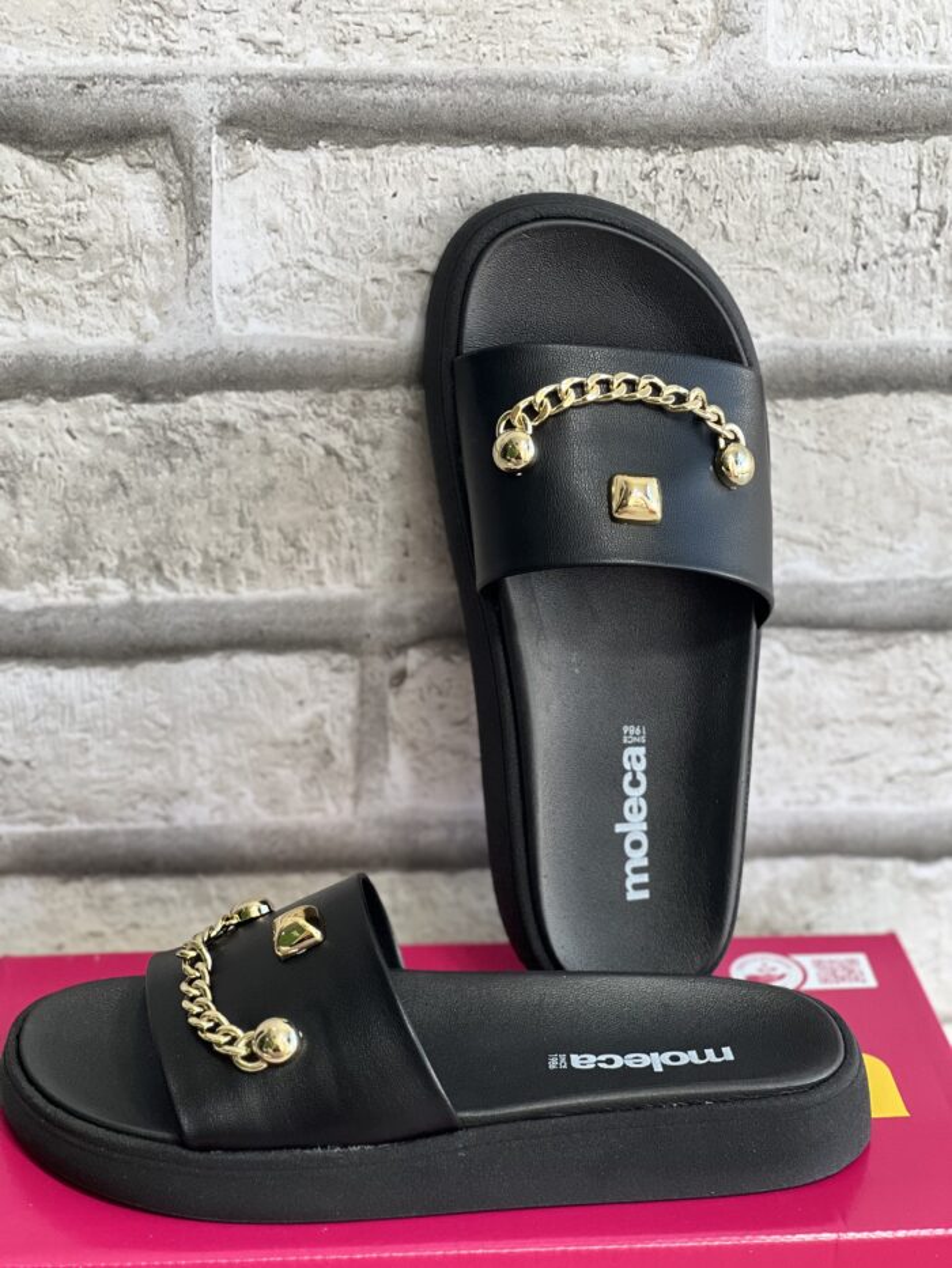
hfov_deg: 19.1
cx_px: 476
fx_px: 2823
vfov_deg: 25.3
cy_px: 634
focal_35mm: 77
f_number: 2.8
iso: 200
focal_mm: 9
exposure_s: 1/120
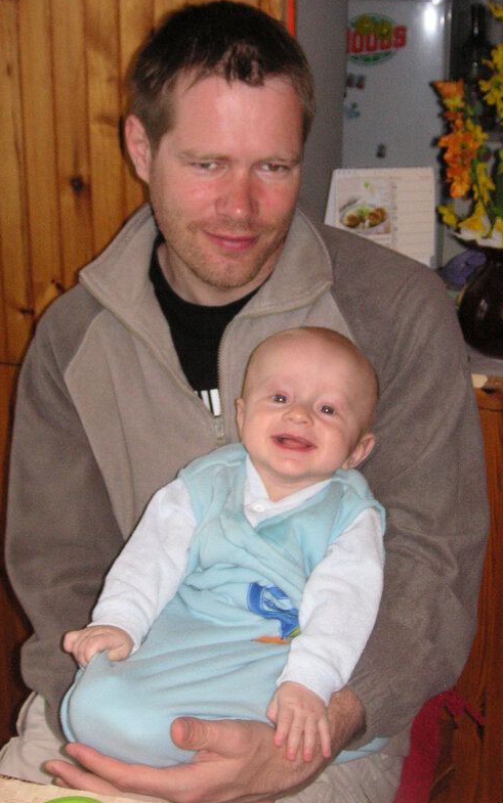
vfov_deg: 37.5
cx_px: 295
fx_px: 1184
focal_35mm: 54
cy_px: 396
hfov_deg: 24.0
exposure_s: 1/45
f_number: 3.4
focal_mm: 8.4
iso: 160
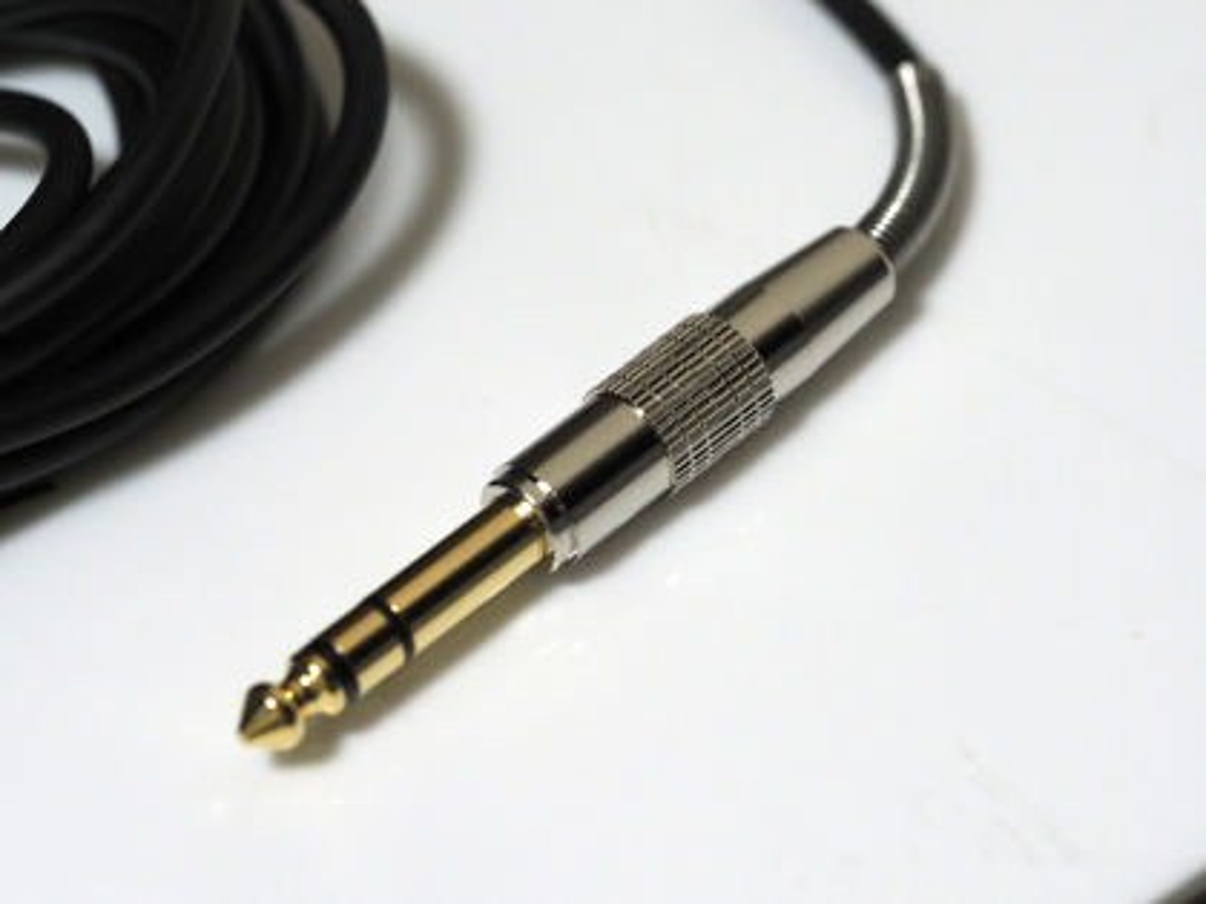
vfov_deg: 12.3
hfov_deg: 16.4
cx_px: 603
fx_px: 4181
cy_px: 452
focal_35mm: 120
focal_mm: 60
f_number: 4
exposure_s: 1/125
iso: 1600
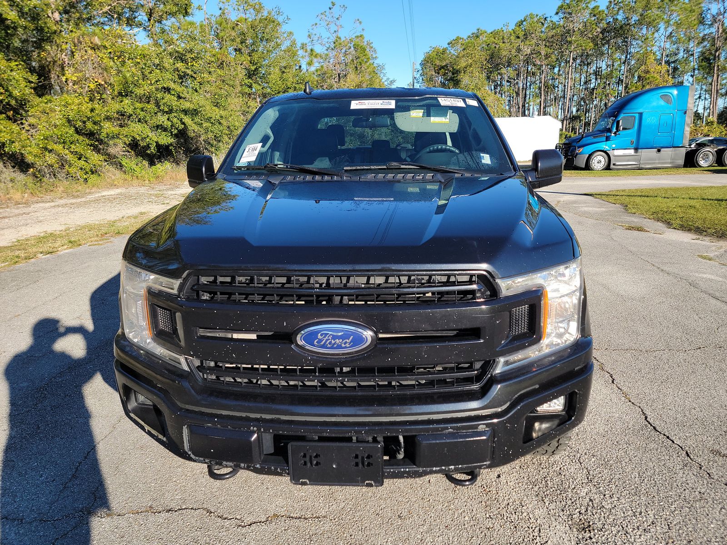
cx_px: 364
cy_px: 272
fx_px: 504
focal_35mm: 24
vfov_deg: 56.8
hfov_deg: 71.6
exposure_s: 1/421
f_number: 1.8
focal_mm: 6.7
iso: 50
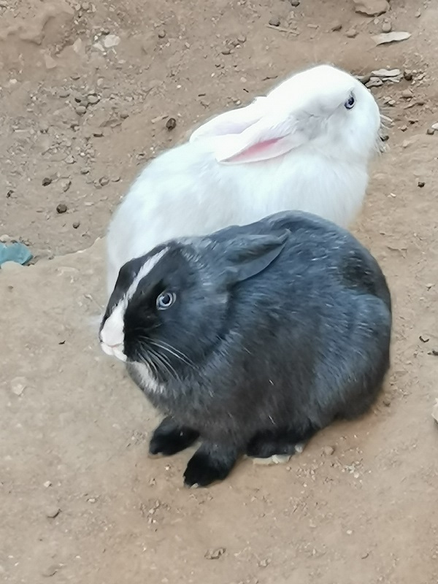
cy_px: 292
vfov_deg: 12.7
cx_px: 219
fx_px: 2632
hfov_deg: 9.5
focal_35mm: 156
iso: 125
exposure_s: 1/100
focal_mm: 4.75
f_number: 1.8
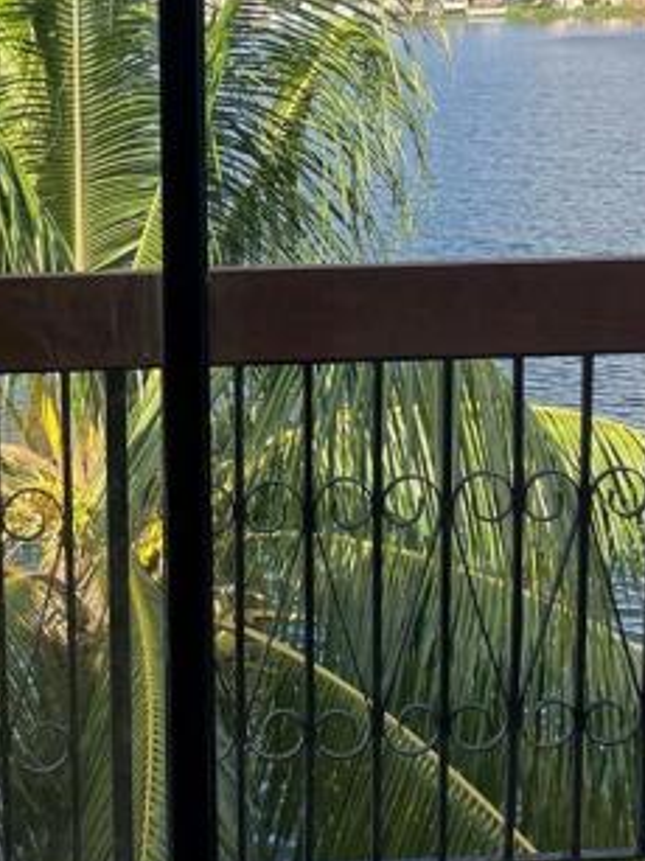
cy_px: 196
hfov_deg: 23.5
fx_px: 1517
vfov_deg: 31.0
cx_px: 81
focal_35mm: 61
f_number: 1.6
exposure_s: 1/1490
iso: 32
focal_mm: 4.2
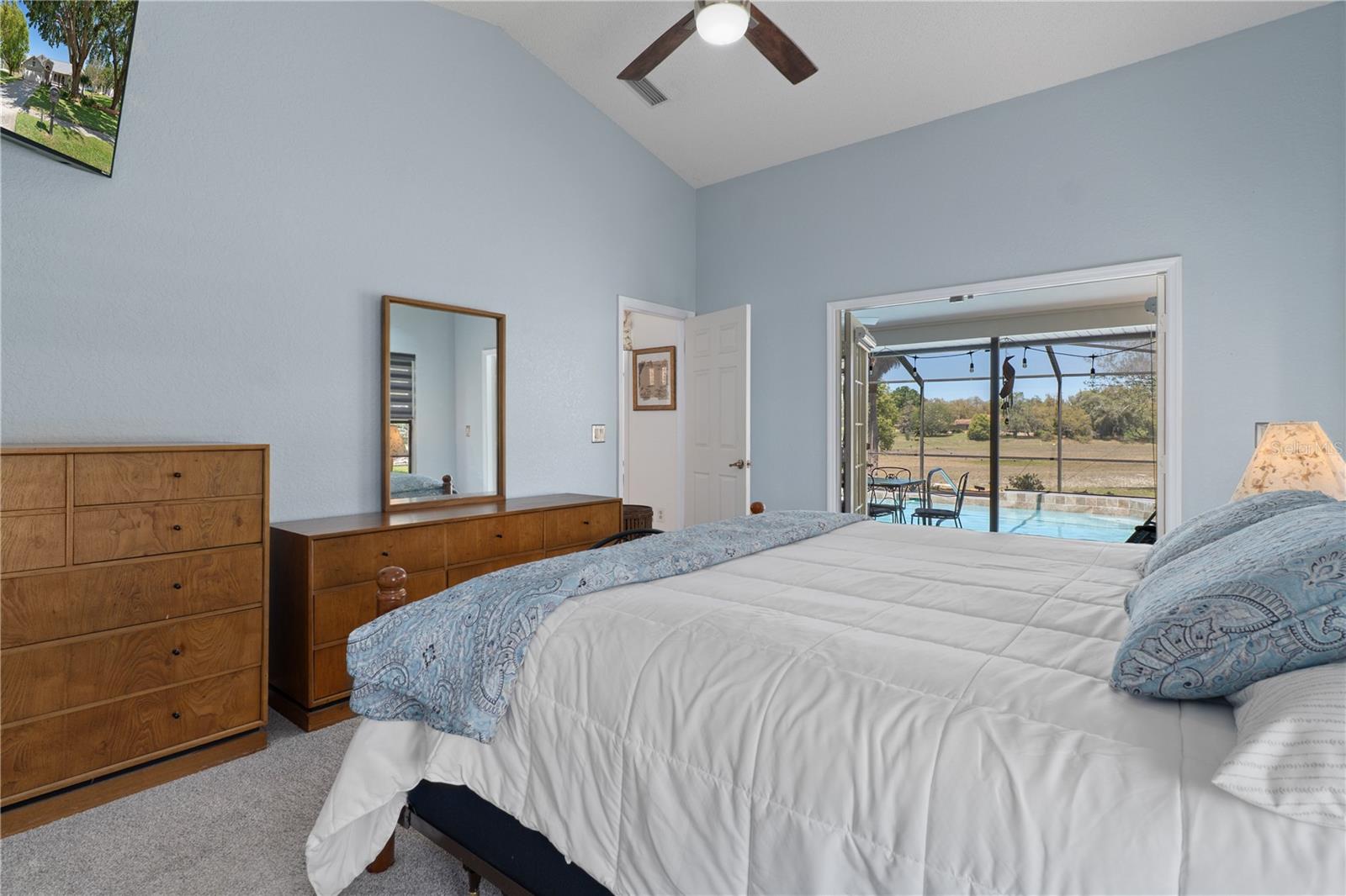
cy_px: 448
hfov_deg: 95.0
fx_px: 617
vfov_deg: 72.0
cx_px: 673
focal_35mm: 16
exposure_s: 1/3
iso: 250
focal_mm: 11
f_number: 8
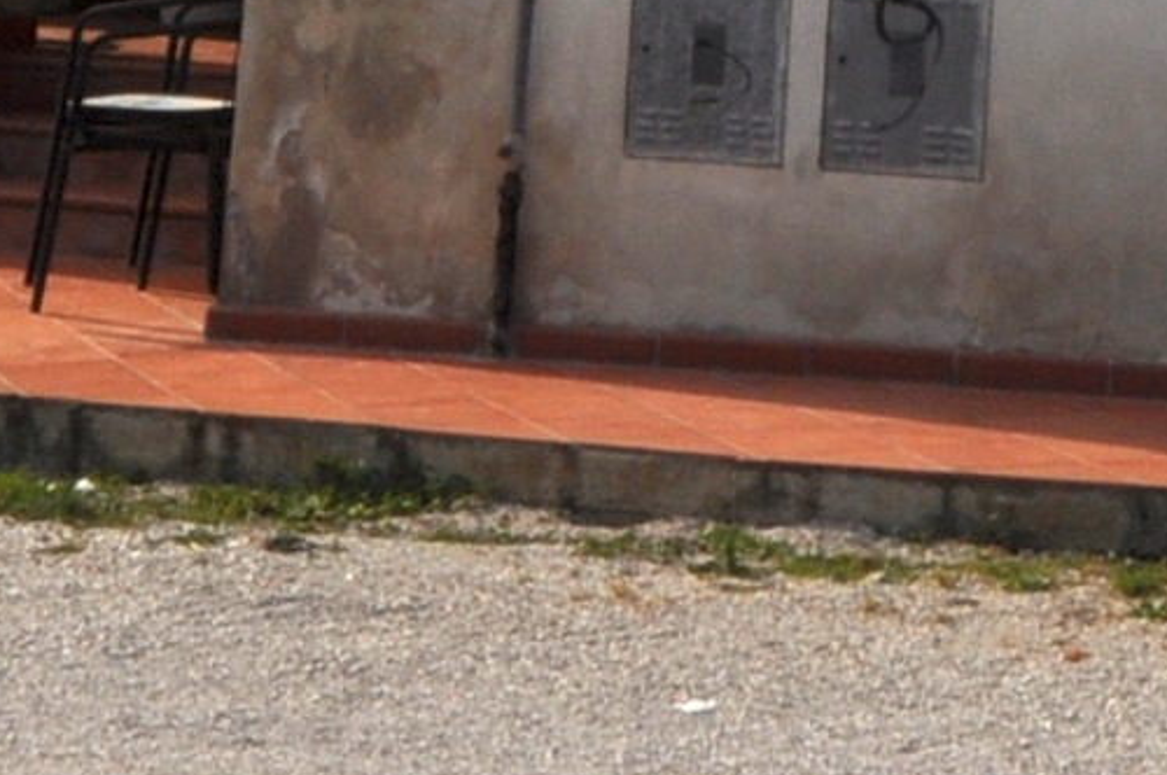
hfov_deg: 15.1
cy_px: -563
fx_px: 4371
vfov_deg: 9.7
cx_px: 1015
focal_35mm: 135
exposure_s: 1/200
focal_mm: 14
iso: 200
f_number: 18
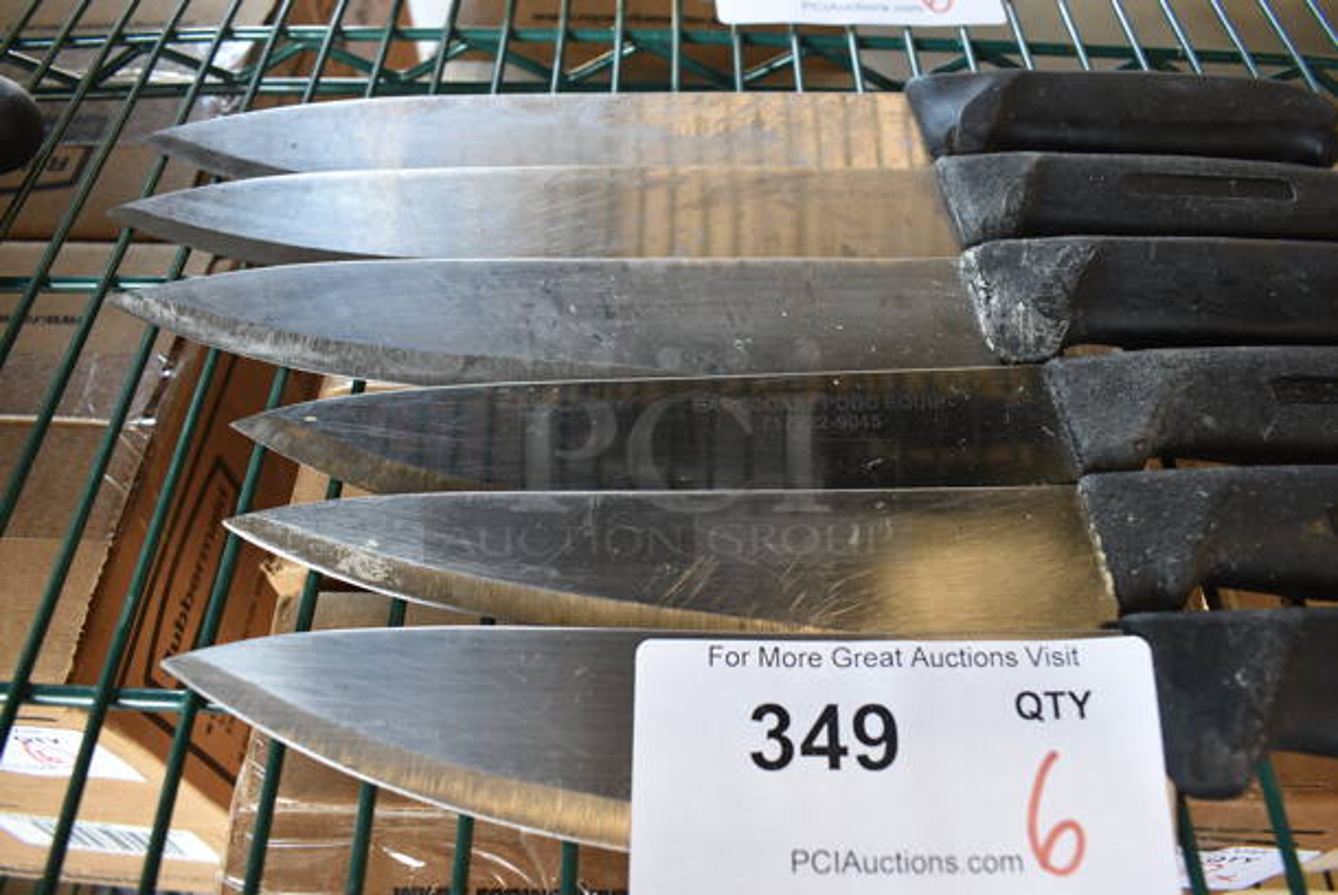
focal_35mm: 27
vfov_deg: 48.0
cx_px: 669
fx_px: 1004
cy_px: 448
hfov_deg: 67.3
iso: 640
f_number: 5.6
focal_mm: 18
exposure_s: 1/60
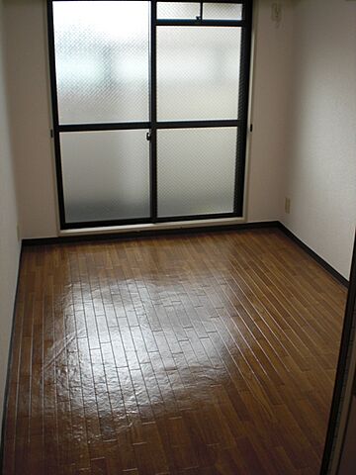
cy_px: 238
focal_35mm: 38
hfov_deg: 37.7
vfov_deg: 49.0
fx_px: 521
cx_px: 178
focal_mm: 6.3
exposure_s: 1/100
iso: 100
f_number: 3.1
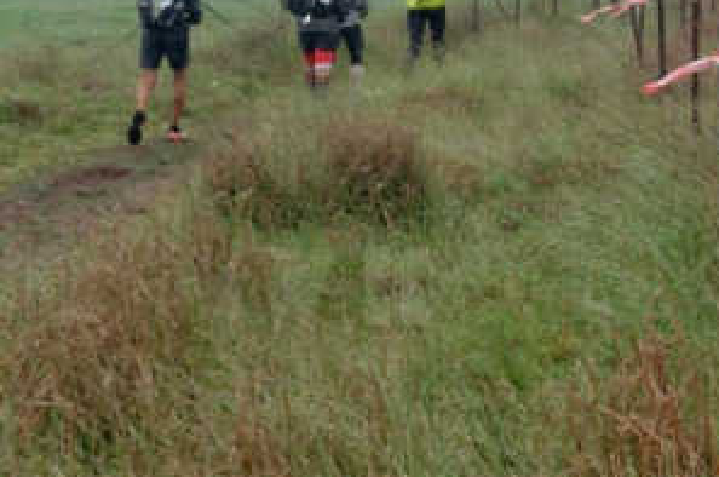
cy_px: -7
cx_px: 349
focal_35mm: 97
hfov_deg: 21.1
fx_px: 1934
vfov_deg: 13.8
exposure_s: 1/800
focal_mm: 24
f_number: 8
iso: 1000
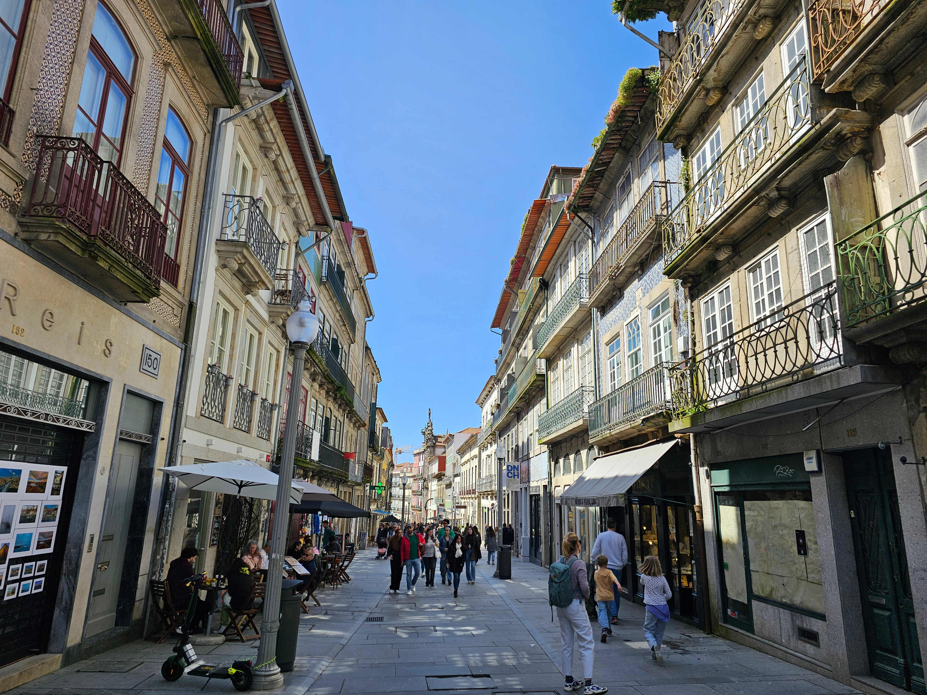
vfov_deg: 58.9
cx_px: 464
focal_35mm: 23
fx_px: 616
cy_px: 348
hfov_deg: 73.9
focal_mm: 6.3
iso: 10
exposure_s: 1/494
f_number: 1.7
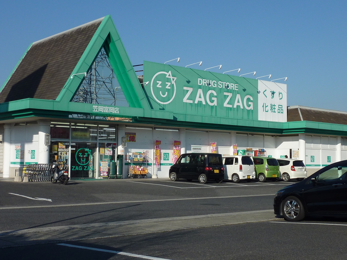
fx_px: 541
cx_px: 174
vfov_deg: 27.0
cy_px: 130
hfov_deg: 35.5
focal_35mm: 54
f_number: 5.6
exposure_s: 1/500
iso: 80
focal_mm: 6.1
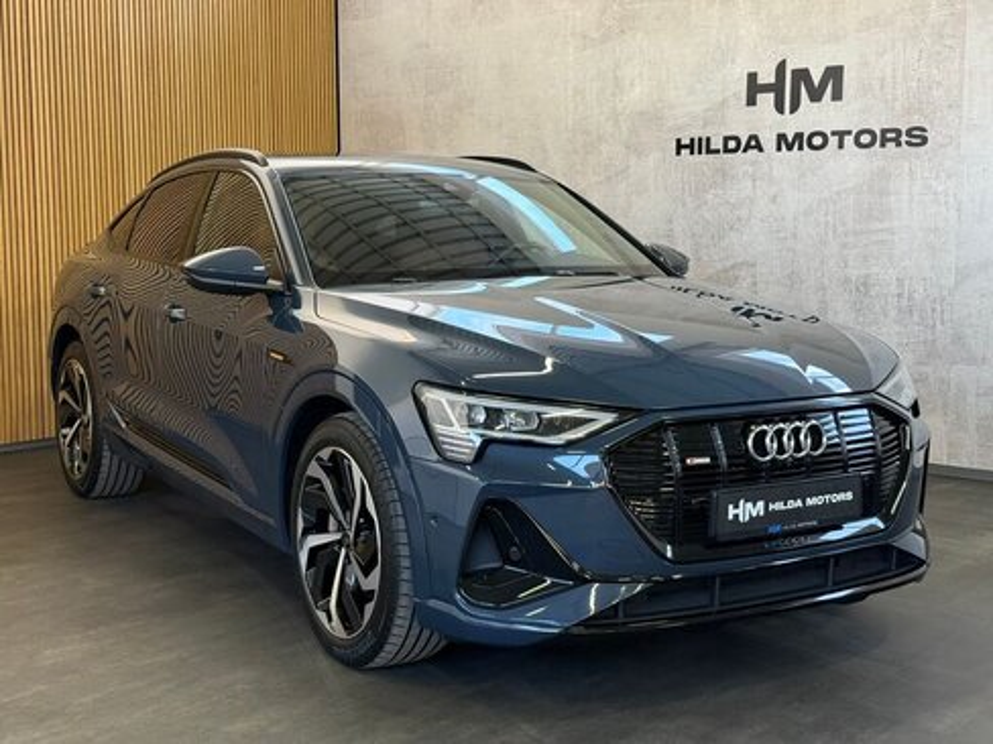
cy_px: 372
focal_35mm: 48
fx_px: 1377
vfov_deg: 30.3
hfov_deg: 39.7
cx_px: 496
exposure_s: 1/33
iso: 250
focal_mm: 6.76
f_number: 1.78
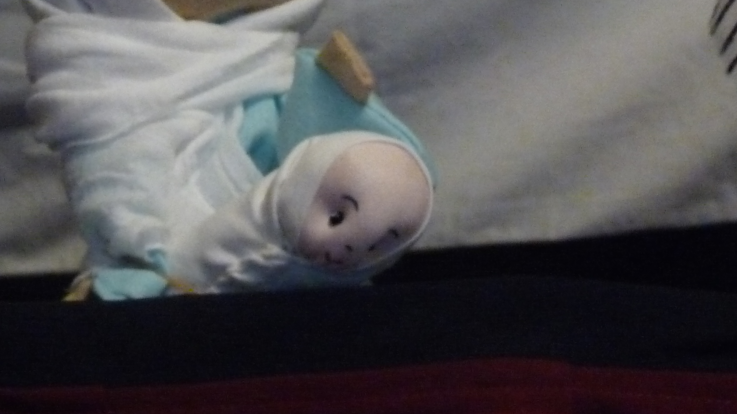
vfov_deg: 7.6
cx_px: 654
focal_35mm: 158
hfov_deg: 13.5
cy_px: -112
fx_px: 3088
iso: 800
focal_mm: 11.9
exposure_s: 1/40
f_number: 3.4
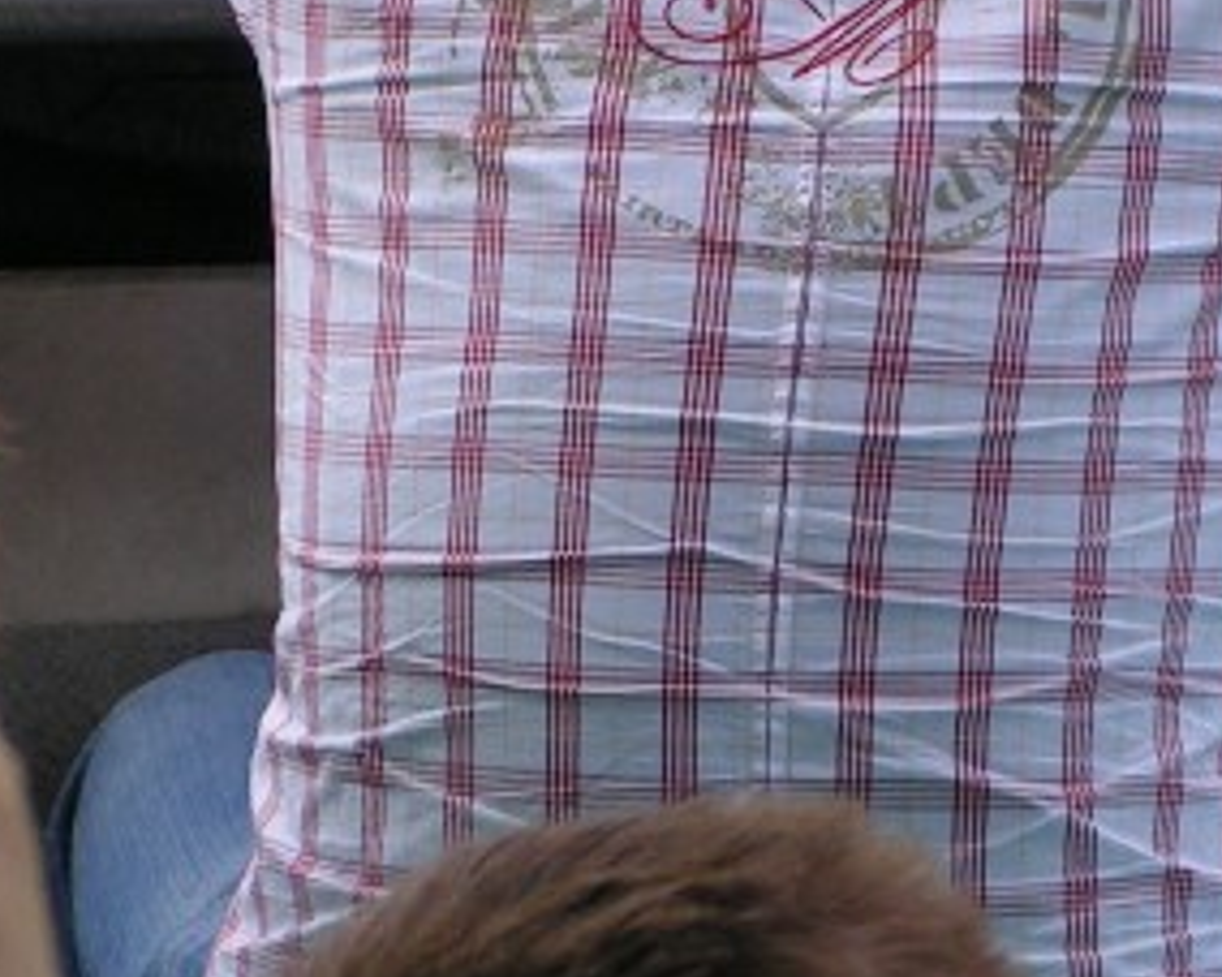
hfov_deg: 5.2
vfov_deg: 4.1
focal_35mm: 374
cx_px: 796
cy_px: 17
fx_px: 13522
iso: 50
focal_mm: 20.9
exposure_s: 1/200
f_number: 4.5
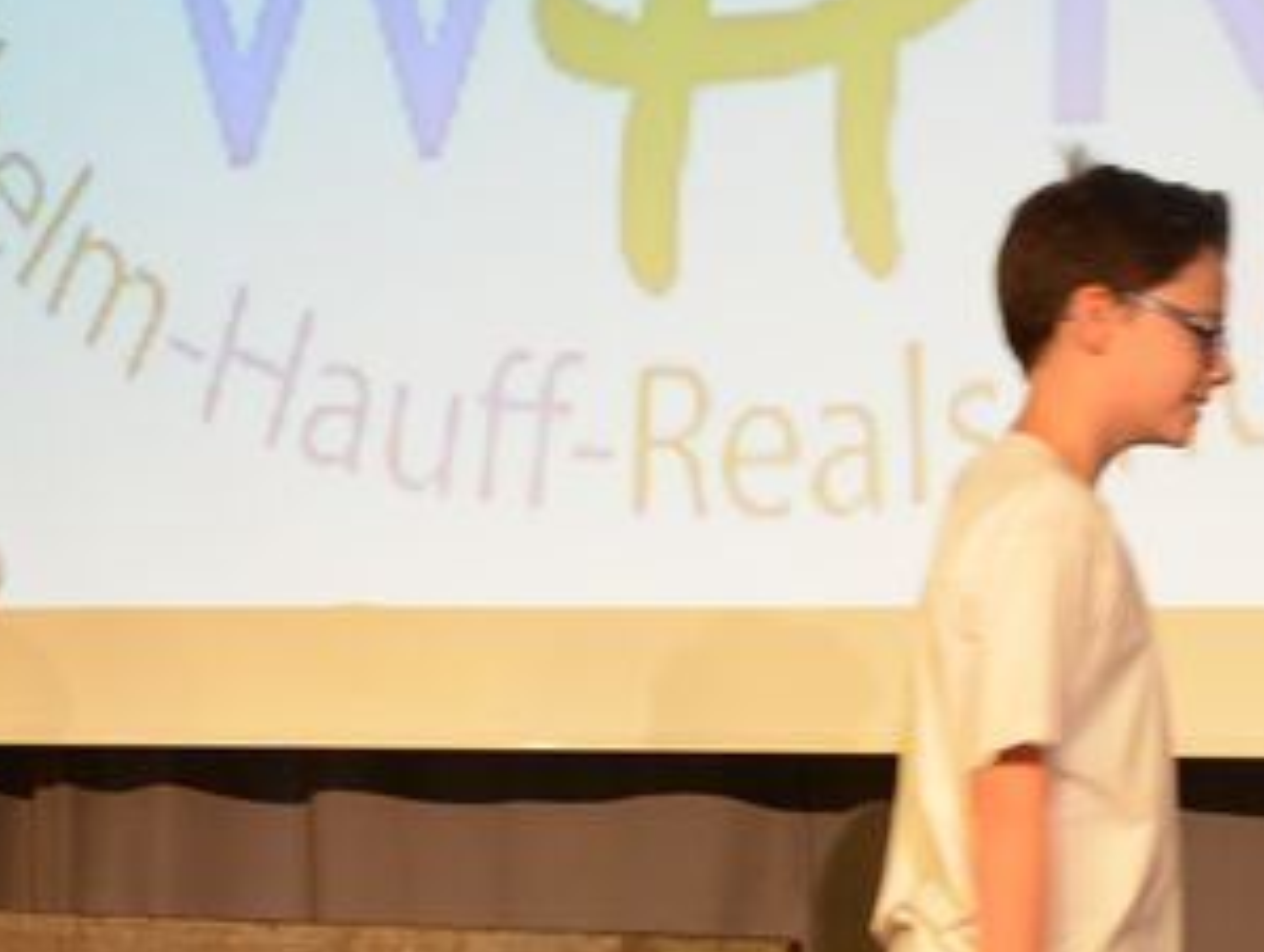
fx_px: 4570
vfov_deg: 11.8
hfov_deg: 15.7
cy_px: 774
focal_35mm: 125
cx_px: 943
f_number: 4.5
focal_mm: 26
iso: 400
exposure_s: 1/80
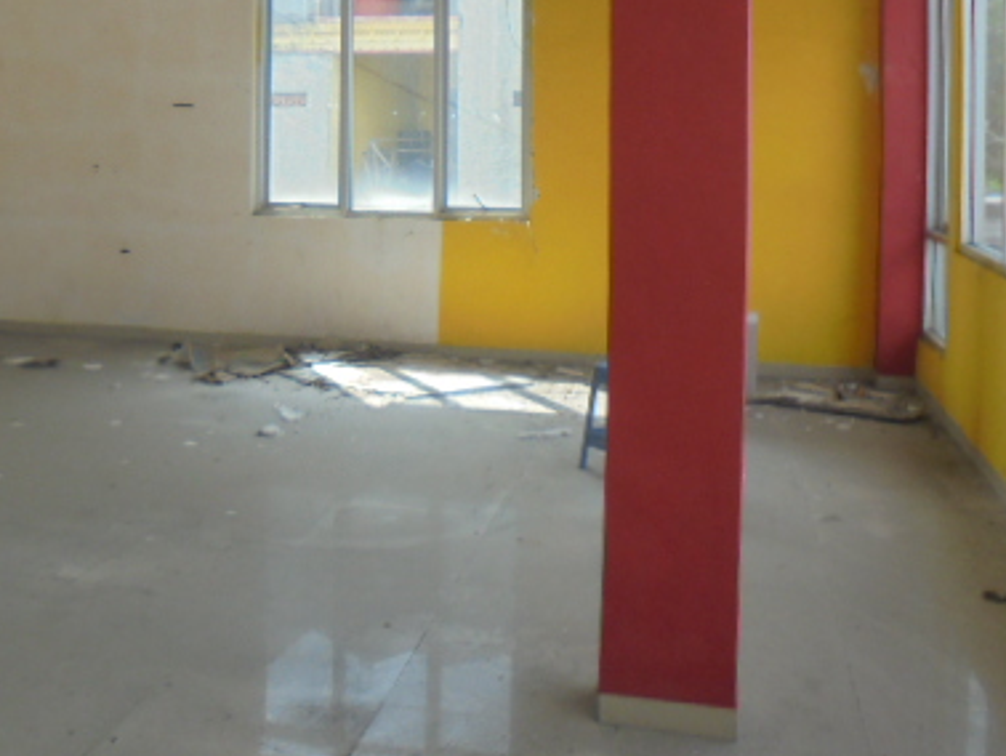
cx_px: 338
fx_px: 1280
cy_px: 136
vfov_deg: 31.9
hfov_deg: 42.4
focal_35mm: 44
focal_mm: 4.6
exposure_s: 1/250
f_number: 3.5
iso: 100
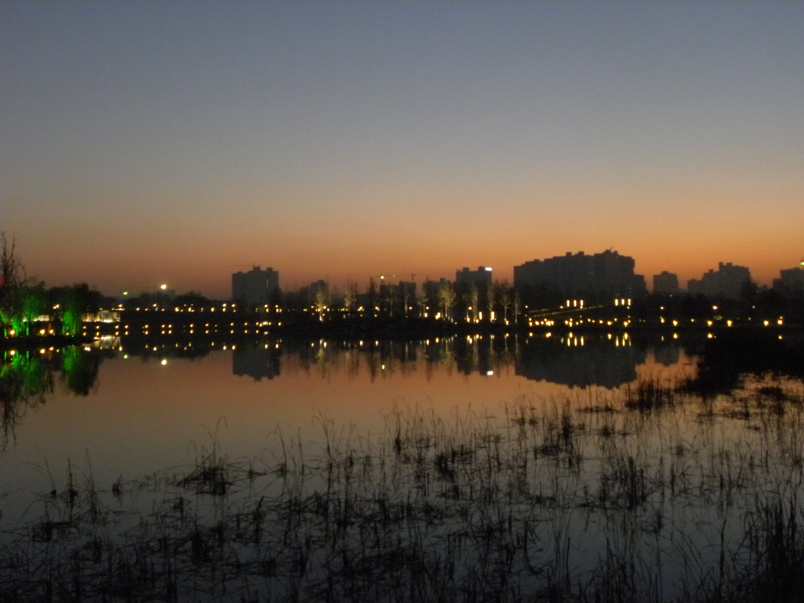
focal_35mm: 37
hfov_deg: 50.1
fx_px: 859
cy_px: 302
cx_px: 402
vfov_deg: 38.7
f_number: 3.2
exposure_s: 1/11.1
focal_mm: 6.6
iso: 400
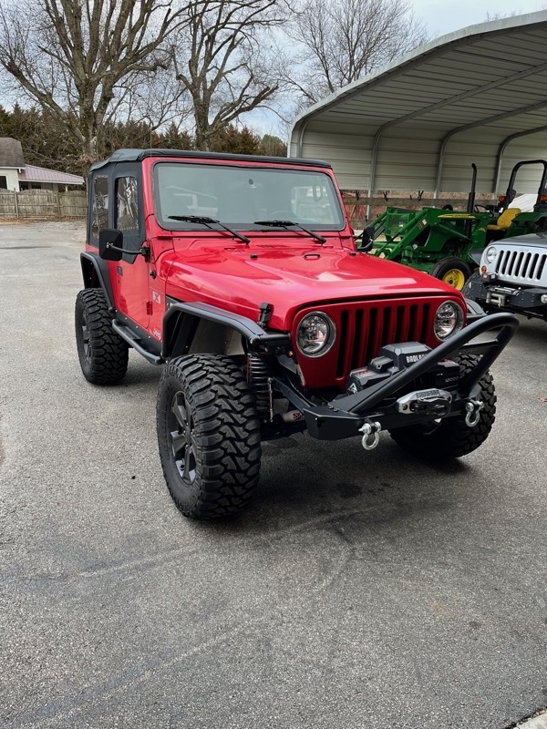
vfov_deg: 67.3
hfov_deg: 53.1
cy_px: 364
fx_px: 548
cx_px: 274
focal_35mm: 26
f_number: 1.6
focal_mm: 5.1
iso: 50
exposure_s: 1/122
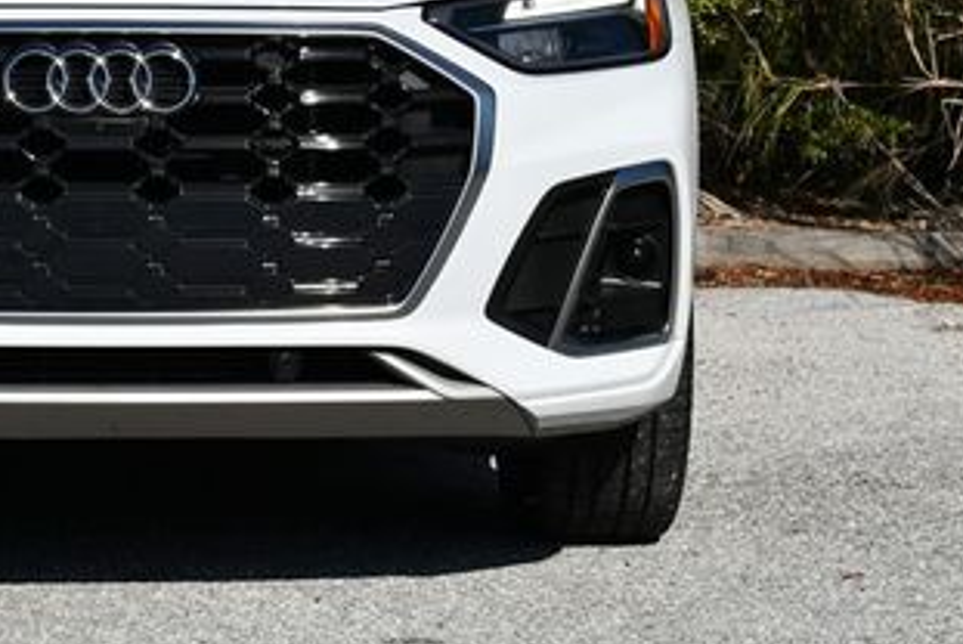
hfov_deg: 13.7
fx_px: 3963
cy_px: 40
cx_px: 121
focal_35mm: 148
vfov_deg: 9.2
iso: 100
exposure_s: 1/320
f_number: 9
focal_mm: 36
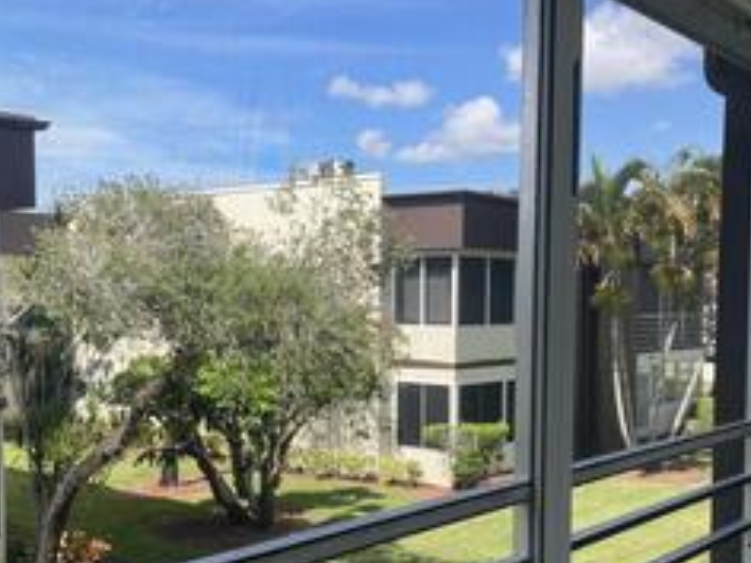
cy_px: 366
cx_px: 417
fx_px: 955
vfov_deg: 32.7
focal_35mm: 44
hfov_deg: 42.9
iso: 32
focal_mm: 4.2
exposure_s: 1/1261
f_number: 1.6
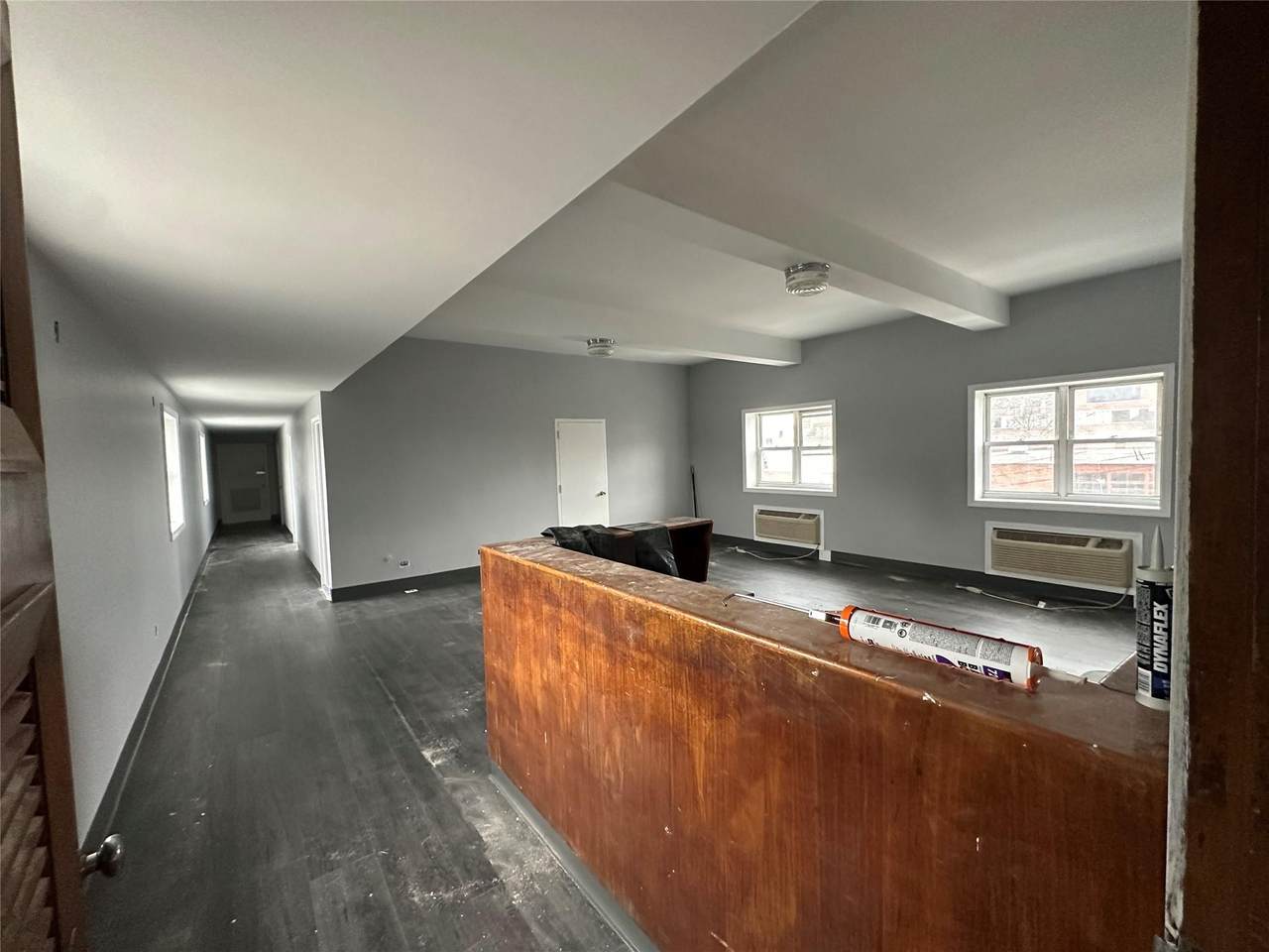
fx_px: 513
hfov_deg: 102.1
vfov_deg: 85.7
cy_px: 476
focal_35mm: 14
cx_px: 634
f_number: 2.2
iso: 500
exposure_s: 1/60
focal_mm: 2.22
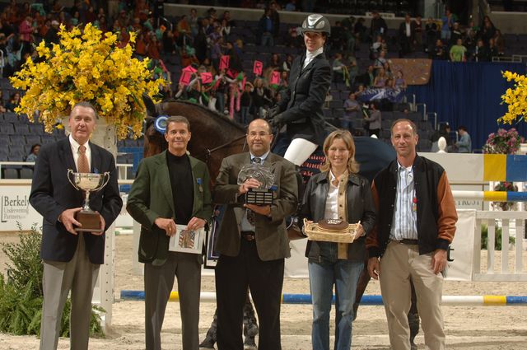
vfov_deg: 13.0
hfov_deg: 19.5
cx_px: 264
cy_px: 175
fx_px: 1535
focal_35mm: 105
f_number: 5.6
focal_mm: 70
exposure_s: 1/250
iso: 320
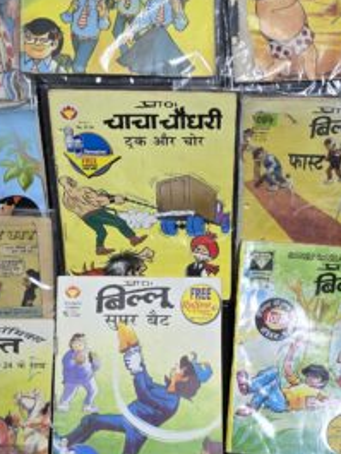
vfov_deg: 36.6
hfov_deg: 28.0
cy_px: 284
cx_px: 194
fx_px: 682
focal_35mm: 52
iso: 500
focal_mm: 6.3
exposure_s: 1/100
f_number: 1.7
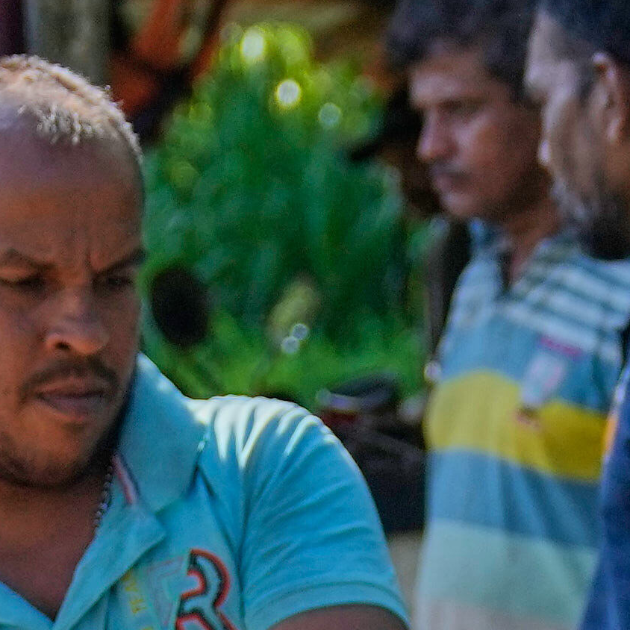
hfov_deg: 5.0
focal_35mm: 348
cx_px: 742
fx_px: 7166
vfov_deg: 5.0
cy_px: 1150
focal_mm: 40
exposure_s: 1/2000
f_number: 2.8
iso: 320
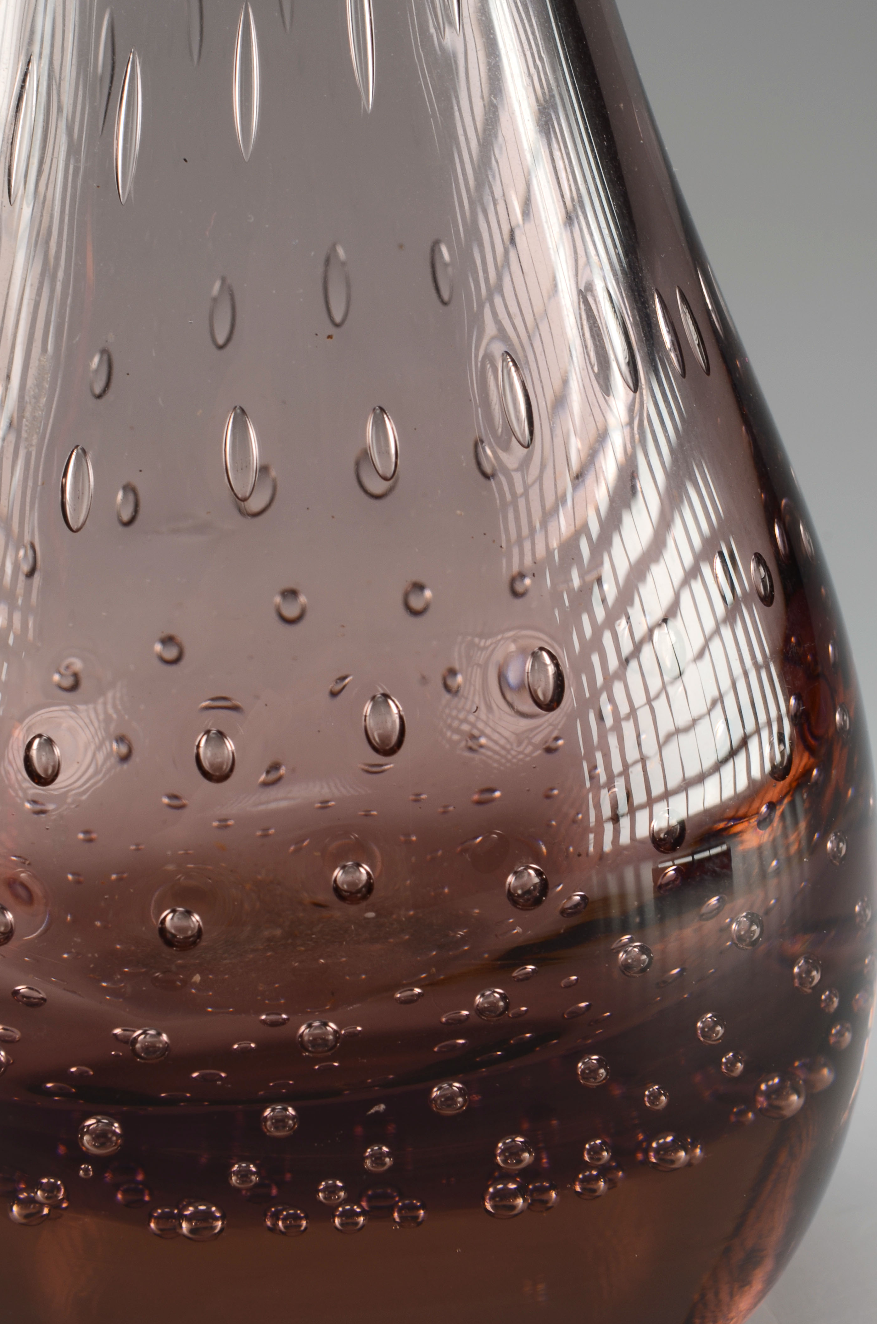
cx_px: 493
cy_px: 555
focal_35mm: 97
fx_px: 3545
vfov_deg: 21.1
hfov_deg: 14.1
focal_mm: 55
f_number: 16
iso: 100
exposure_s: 1/80
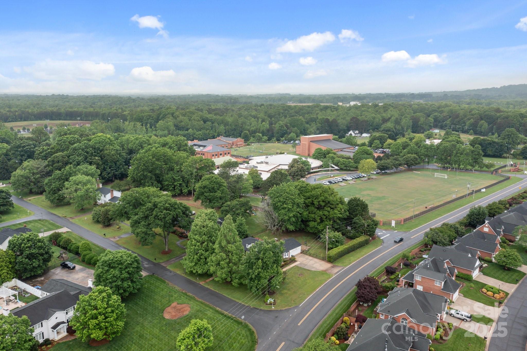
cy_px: 176
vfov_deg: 46.4
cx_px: 264
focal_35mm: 28
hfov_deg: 65.5
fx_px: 410
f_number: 4.5
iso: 100
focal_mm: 10.26
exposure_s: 1/400
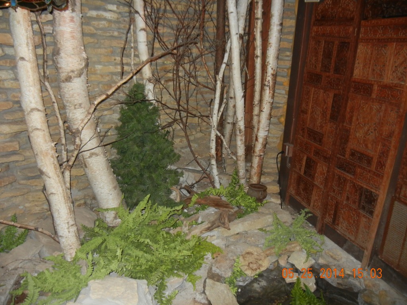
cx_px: 204
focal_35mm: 30
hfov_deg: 60.0
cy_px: 152
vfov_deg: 46.8
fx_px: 353
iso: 314
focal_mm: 5.4
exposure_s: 1/30
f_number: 3.5
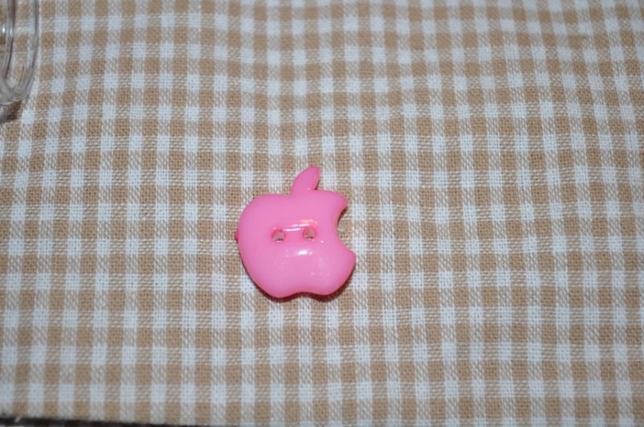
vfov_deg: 20.1
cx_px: 322
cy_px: 214
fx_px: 1206
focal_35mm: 68
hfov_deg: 29.9
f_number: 5.3
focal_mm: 45
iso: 200
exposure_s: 1/60
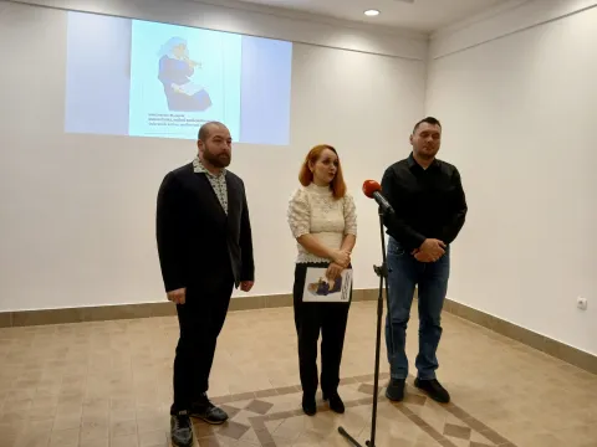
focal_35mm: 26
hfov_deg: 67.3
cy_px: 224
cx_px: 298
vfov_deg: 53.1
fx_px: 448
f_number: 1.8
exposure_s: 1/50
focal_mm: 3.98
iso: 125
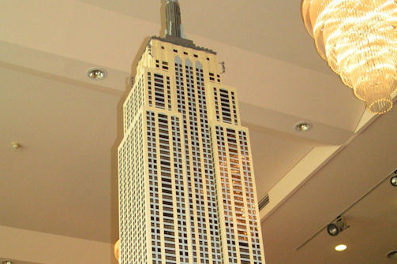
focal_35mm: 62
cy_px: 245
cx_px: 197
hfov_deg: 32.4
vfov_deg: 21.3
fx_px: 683
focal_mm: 7.4
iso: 200
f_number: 2.8
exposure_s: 1/50
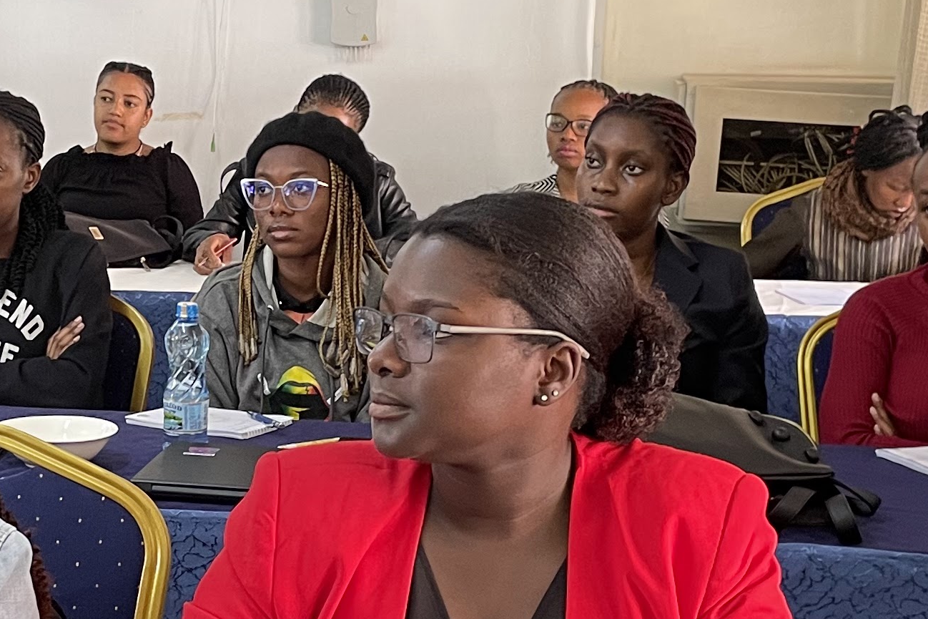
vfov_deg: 16.2
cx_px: 215
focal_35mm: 84
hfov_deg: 23.9
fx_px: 2165
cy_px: 409
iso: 160
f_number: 1.6
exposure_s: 1/50
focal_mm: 4.2
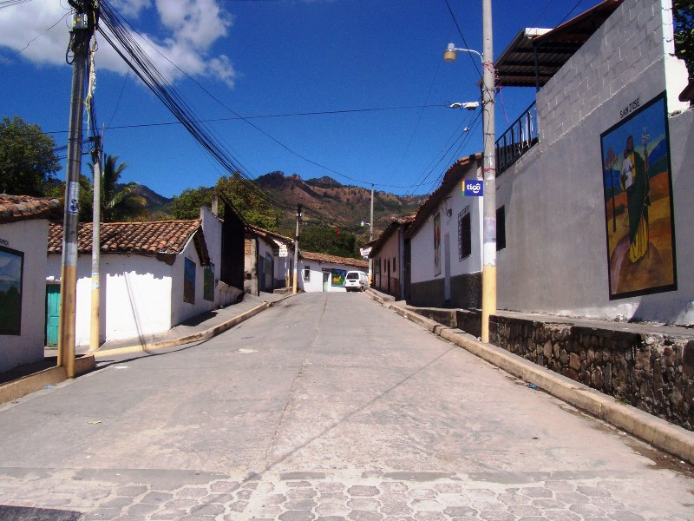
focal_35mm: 34
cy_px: 260
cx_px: 347
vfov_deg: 41.8
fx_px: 682
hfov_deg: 54.0
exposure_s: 1/1401
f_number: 5.1
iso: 140
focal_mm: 5.6
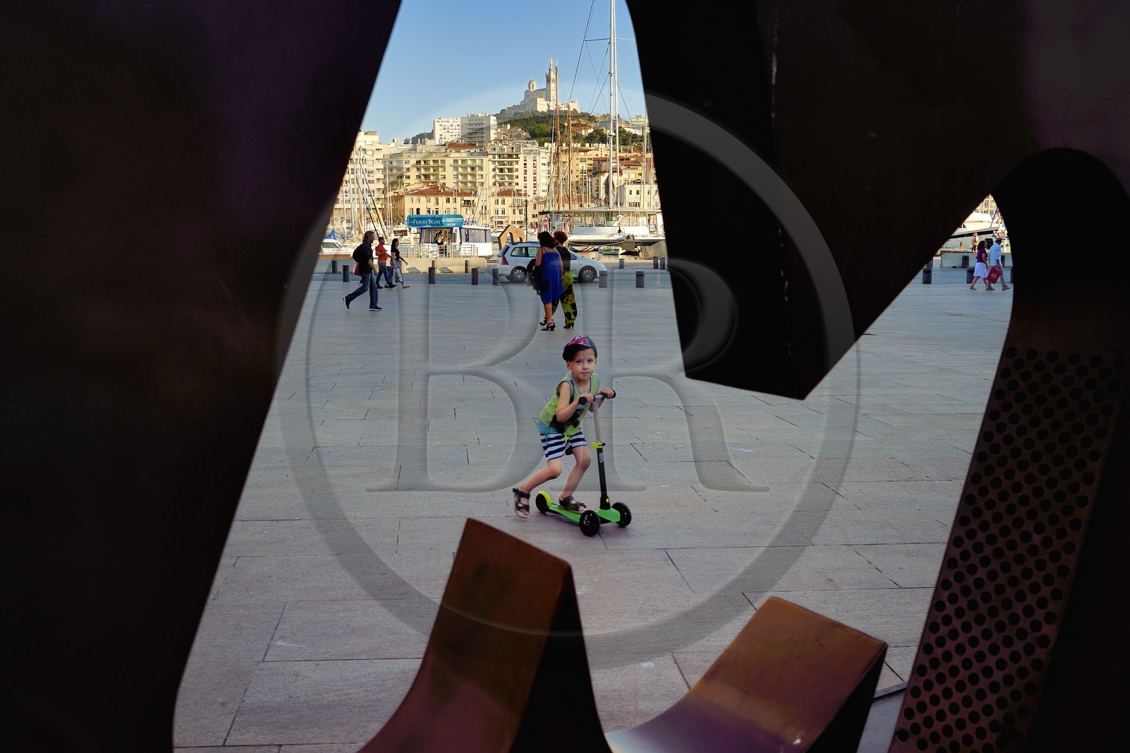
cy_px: 376
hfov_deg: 58.7
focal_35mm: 32
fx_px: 1004
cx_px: 565
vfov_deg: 41.1
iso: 200
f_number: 8
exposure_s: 1/320
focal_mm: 32
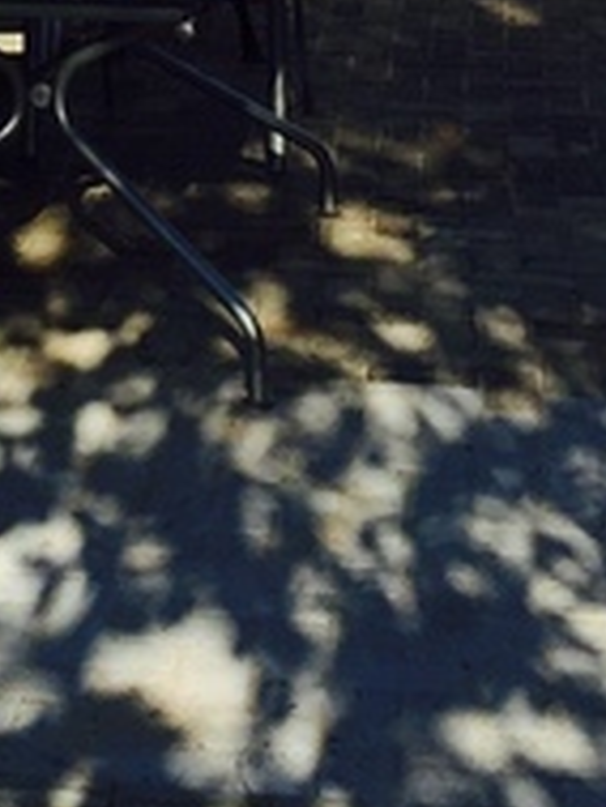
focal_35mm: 118
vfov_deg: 14.7
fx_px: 2751
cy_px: -628
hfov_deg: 12.4
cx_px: -4
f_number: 2.2
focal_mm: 4.15
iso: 32
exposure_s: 1/1721
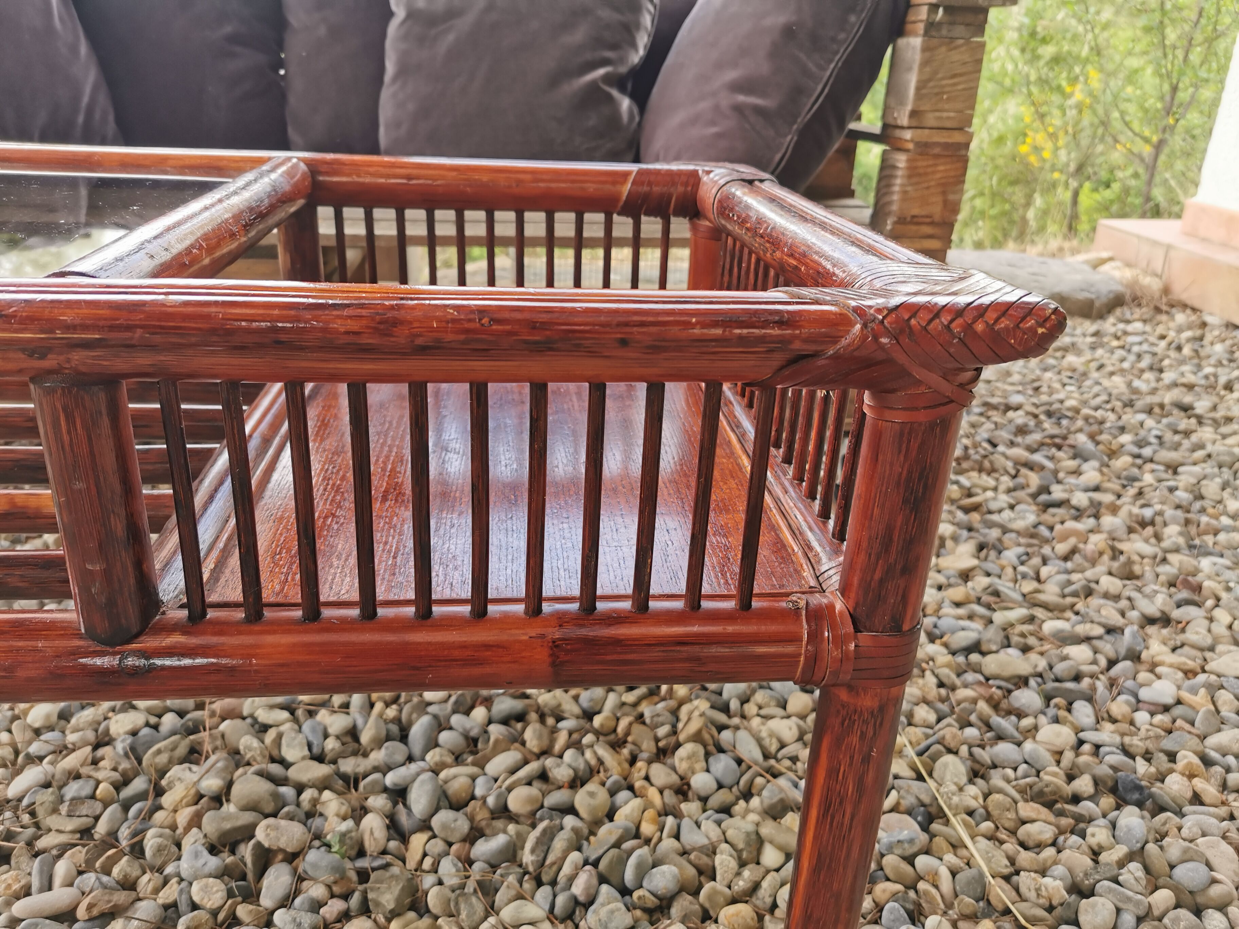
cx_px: 620
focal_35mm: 27
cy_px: 464
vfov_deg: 51.4
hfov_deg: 65.3
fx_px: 966
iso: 50
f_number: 1.6
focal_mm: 5.56
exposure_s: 1/309
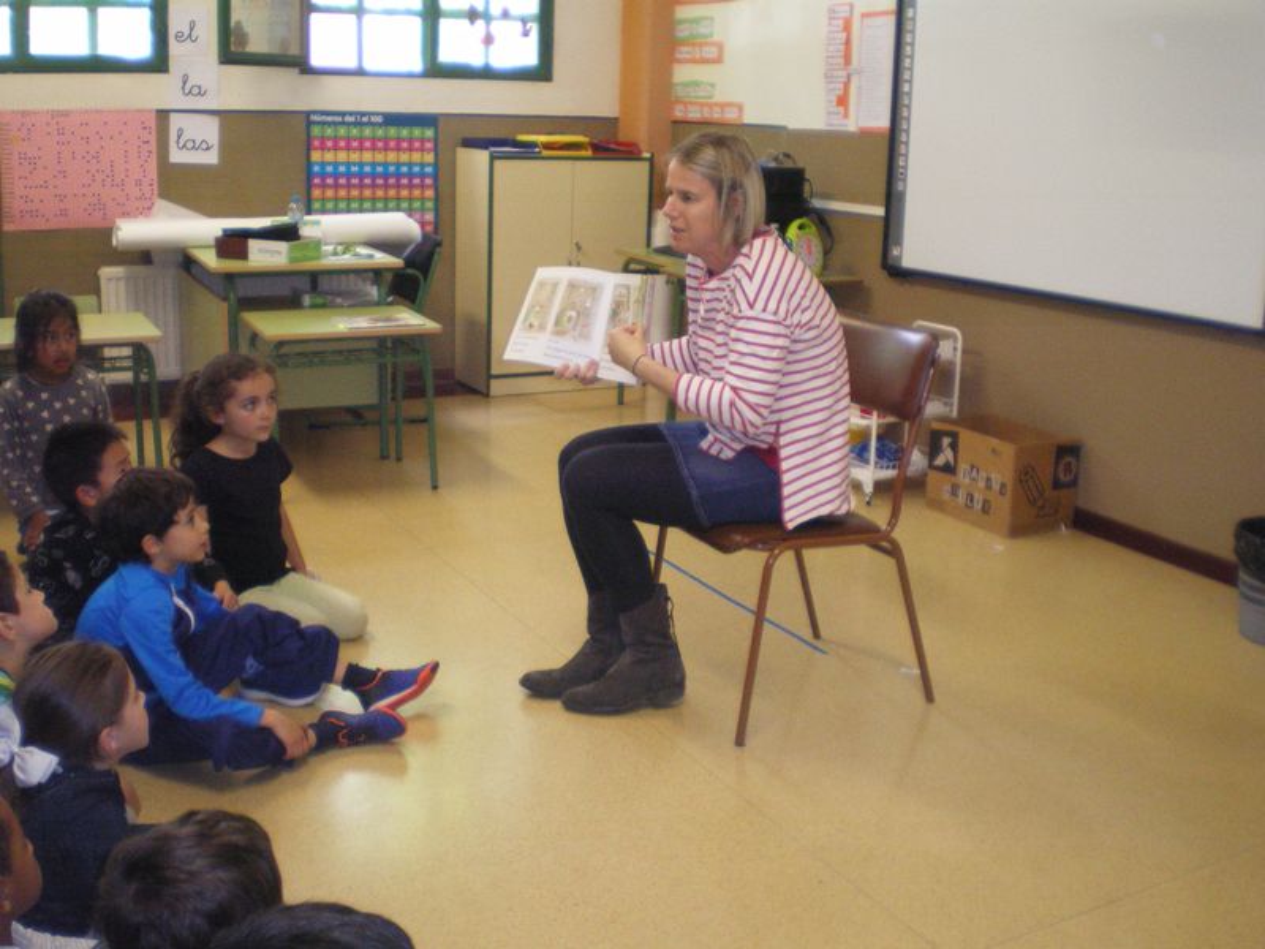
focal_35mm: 38
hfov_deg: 49.0
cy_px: 474
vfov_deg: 37.7
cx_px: 632
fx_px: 1389
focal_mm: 6.3
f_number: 3.1
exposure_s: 1/50
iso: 400
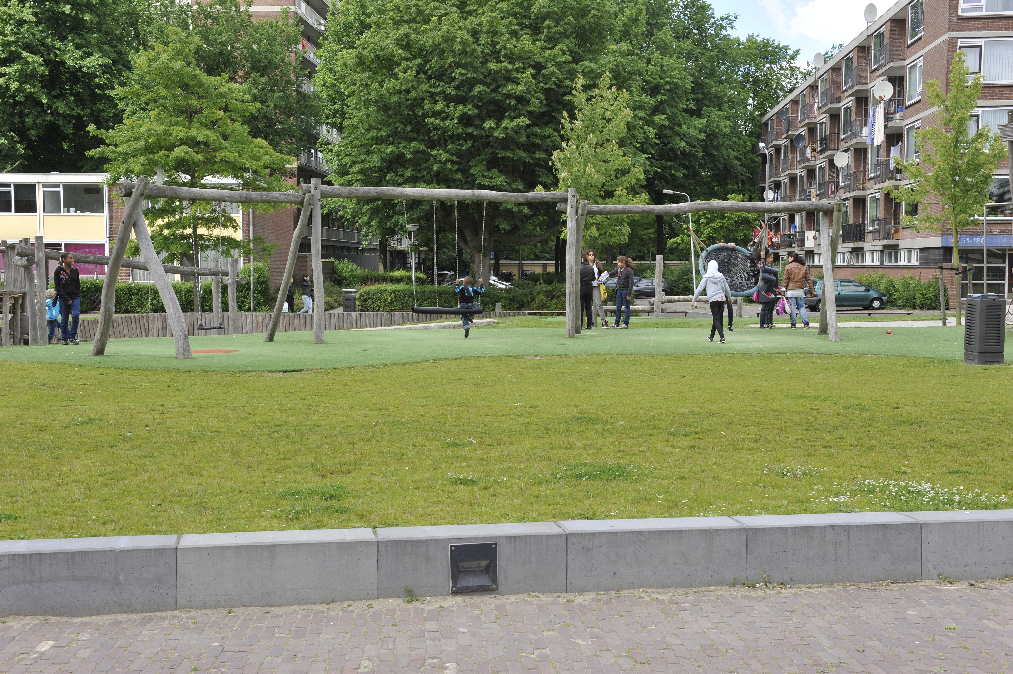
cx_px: 506
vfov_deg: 28.0
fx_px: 1350
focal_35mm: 48
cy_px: 337
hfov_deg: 41.1
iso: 1000
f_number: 11
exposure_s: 1/400
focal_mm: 48
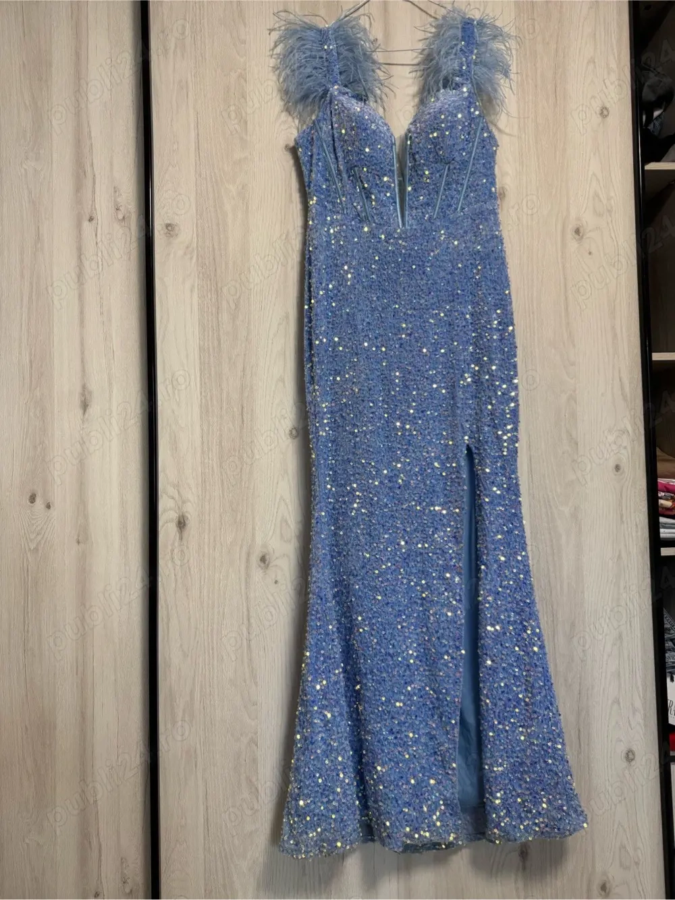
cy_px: 450
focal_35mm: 24
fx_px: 624
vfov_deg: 71.6
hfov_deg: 56.8
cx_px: 338
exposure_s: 1/100
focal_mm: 6.76
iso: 80
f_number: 1.78
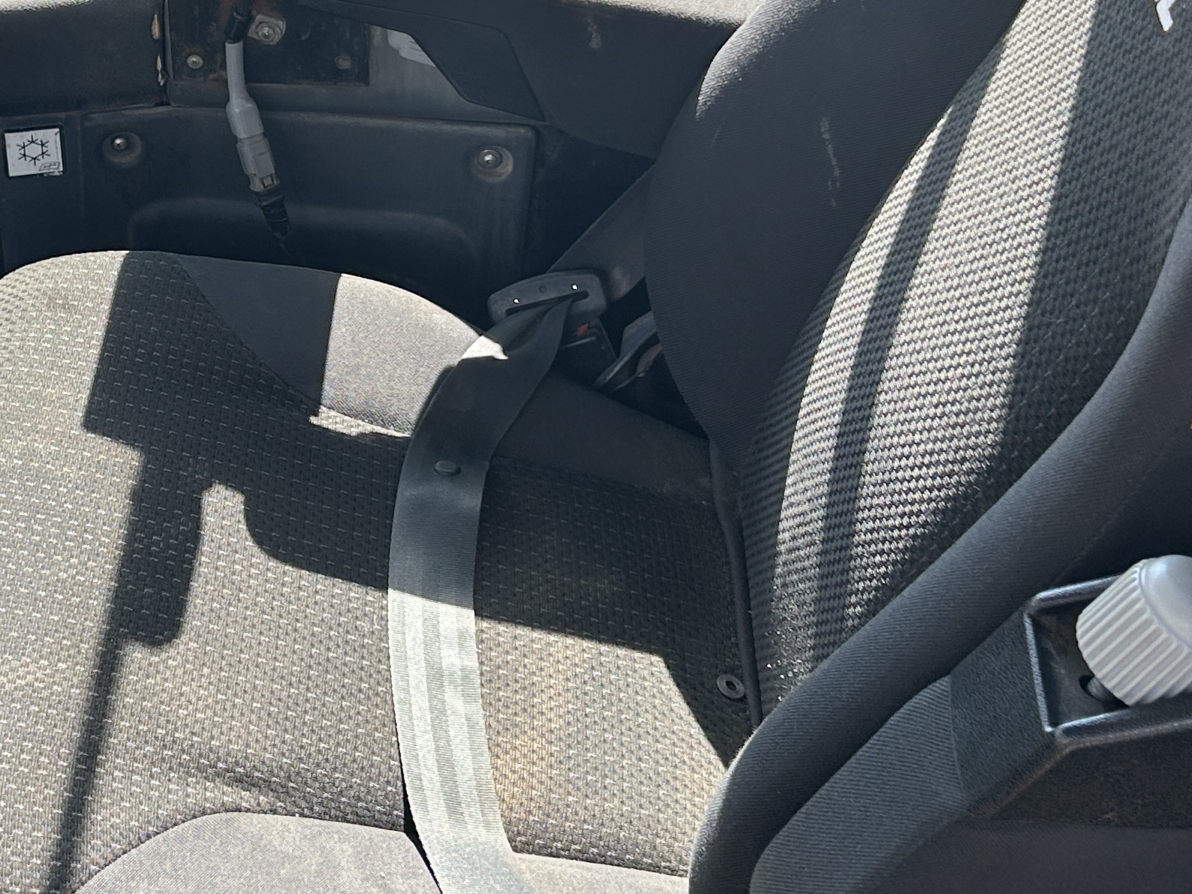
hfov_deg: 28.8
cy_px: 282
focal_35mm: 66
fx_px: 2273
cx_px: 241
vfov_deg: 22.1
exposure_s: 1/476
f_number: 1.5
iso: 50
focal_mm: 5.7
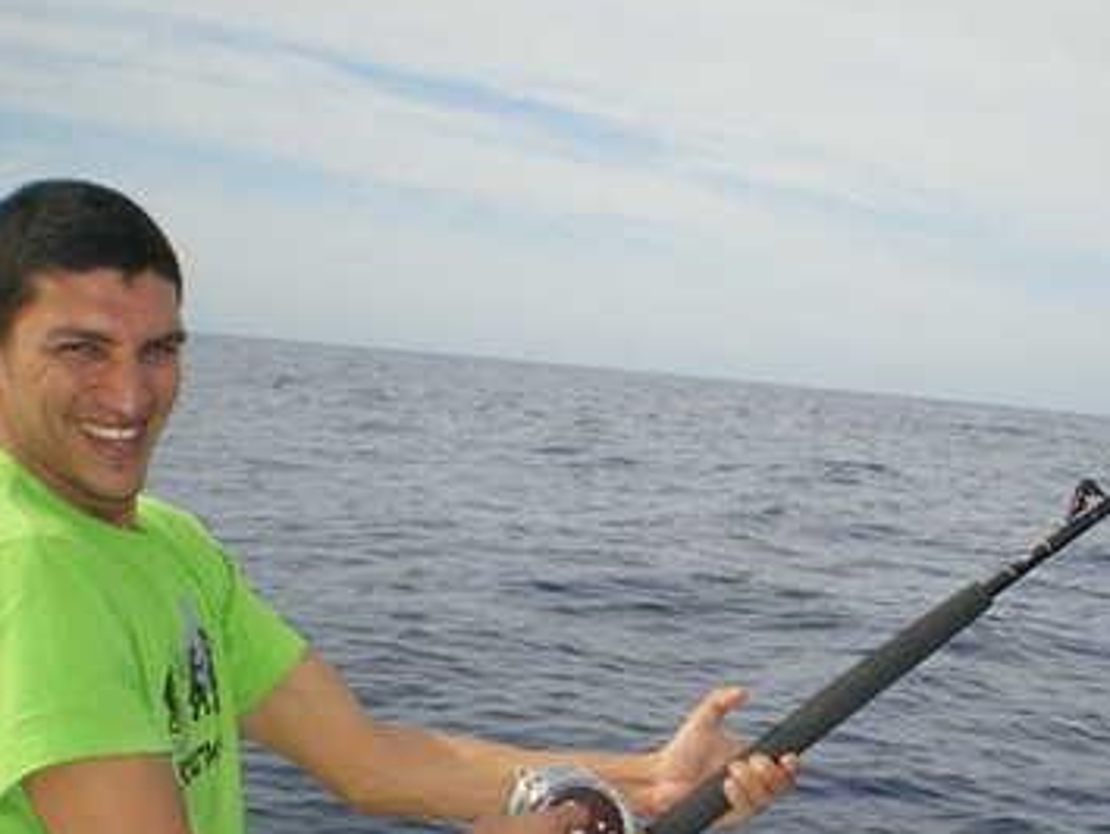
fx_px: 2054
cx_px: 809
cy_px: 602
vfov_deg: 22.8
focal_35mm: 64
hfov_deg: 29.8
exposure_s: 1/800
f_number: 4.6
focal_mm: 6.3
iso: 64
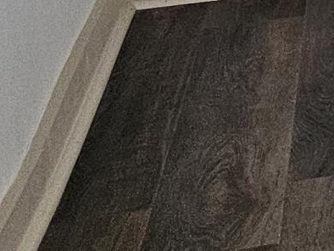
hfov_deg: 8.1
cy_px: -340
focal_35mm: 175
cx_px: 1239
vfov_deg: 7.9
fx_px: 1690
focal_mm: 6.3
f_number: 1.7
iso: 320
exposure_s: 1/120
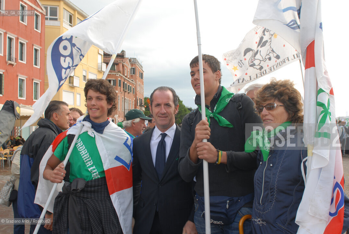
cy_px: 117
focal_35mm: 36
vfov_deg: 37.0
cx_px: 174
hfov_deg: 53.1
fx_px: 349
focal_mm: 24
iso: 100
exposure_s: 1/100
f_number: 5.6
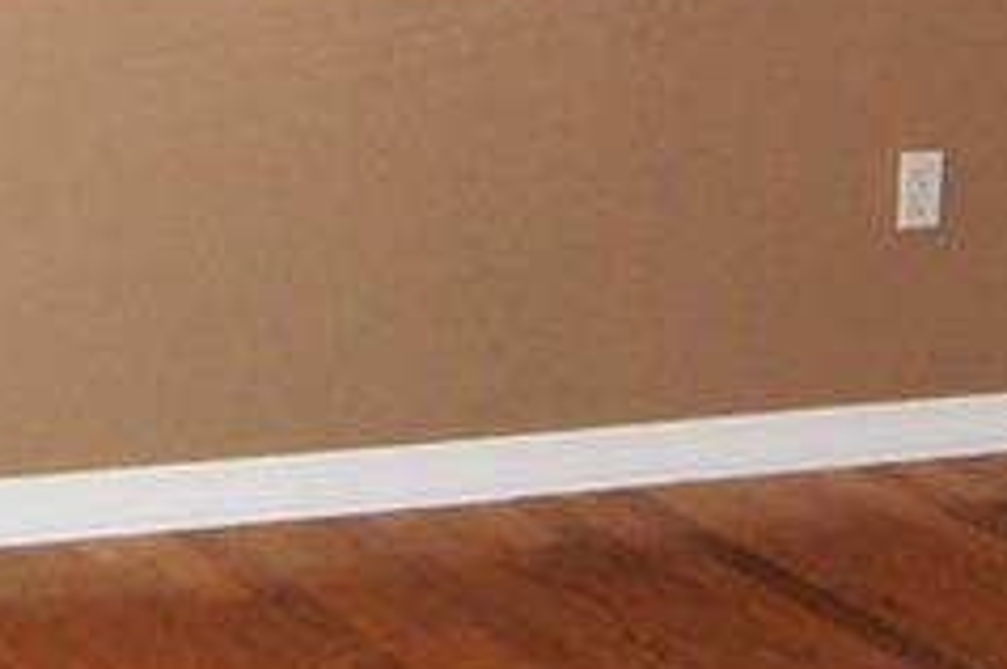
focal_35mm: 116
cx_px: 698
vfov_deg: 11.0
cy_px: -512
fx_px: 3240
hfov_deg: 17.6
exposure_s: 1/250
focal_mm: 18
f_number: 8
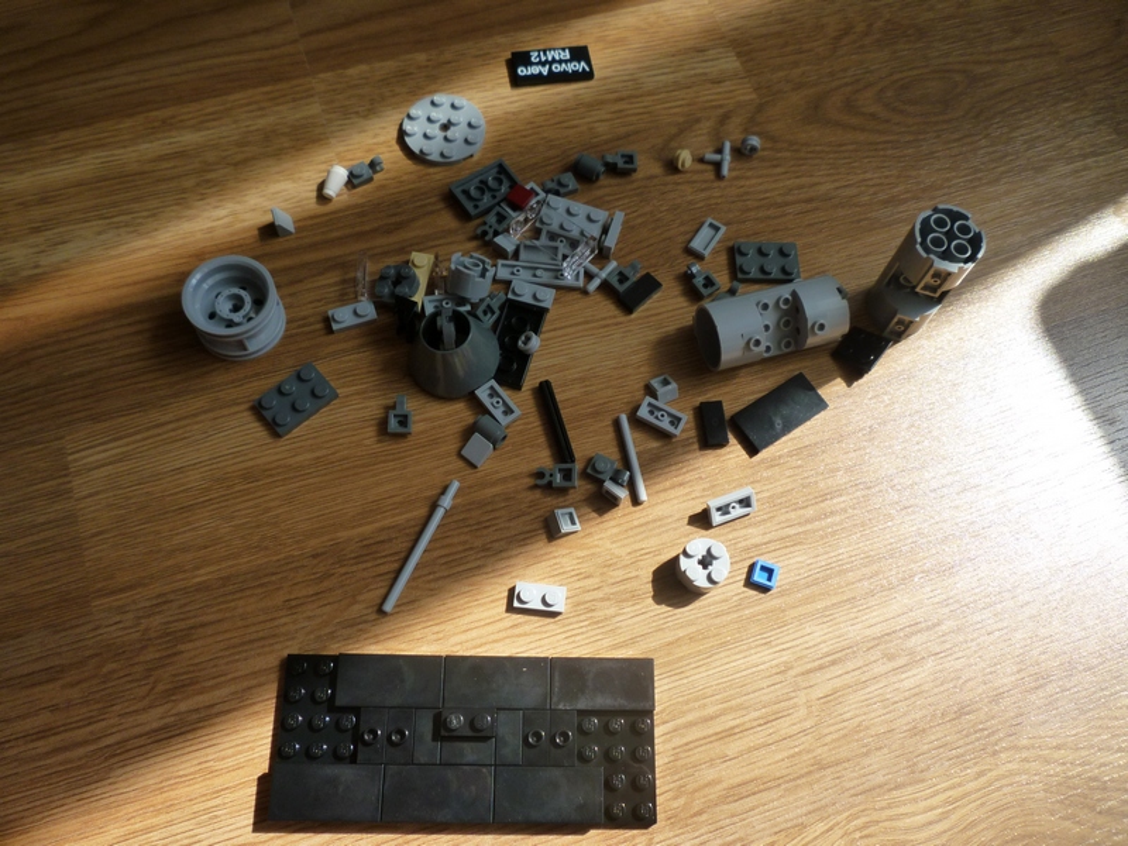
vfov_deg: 48.2
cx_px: 564
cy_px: 423
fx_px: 945
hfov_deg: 61.7
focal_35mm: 29
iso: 125
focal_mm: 5.2
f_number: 3.3
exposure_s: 1/400
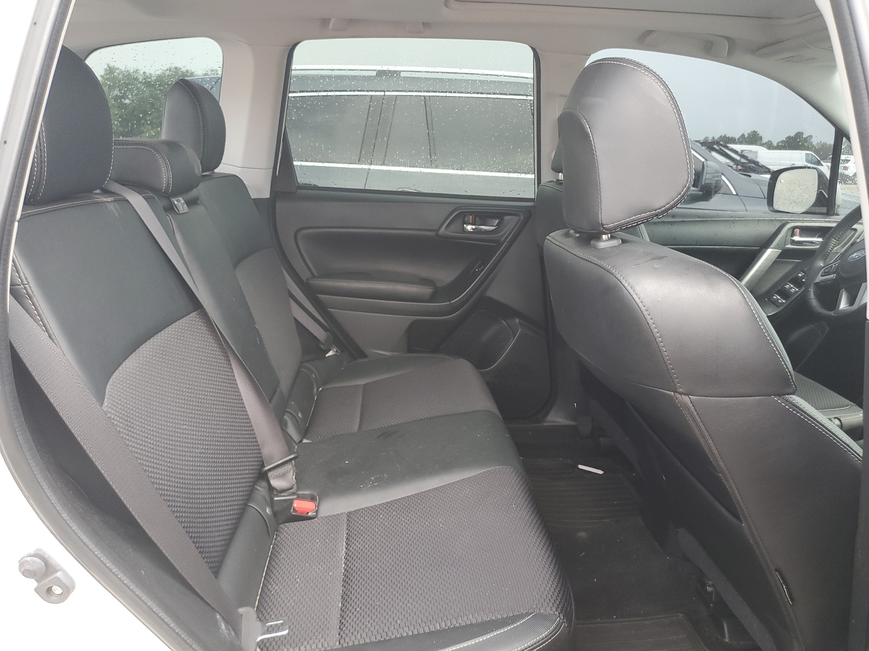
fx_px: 653
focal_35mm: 26
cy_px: 326
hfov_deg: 67.3
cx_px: 434
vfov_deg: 53.1
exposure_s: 1/60.2
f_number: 1.5
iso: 65
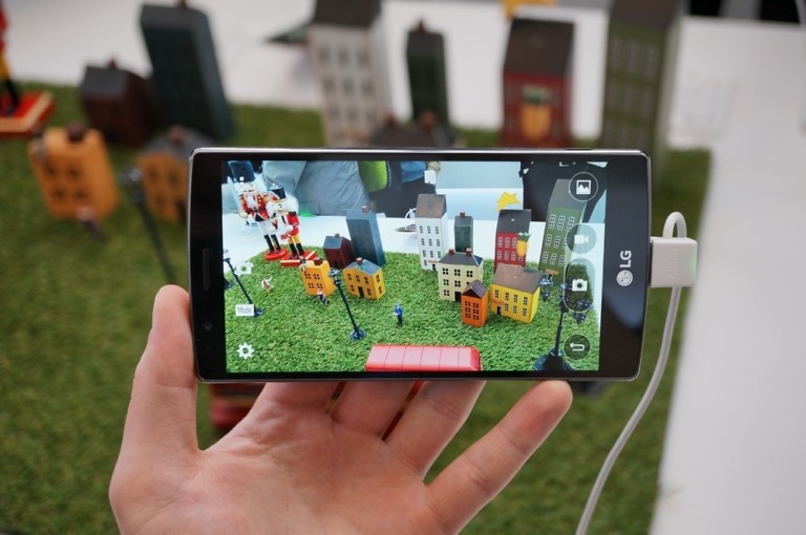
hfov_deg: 43.7
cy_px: 268
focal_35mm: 45
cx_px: 403
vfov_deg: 29.8
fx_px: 1006
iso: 200
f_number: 4
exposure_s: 1/60
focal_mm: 30
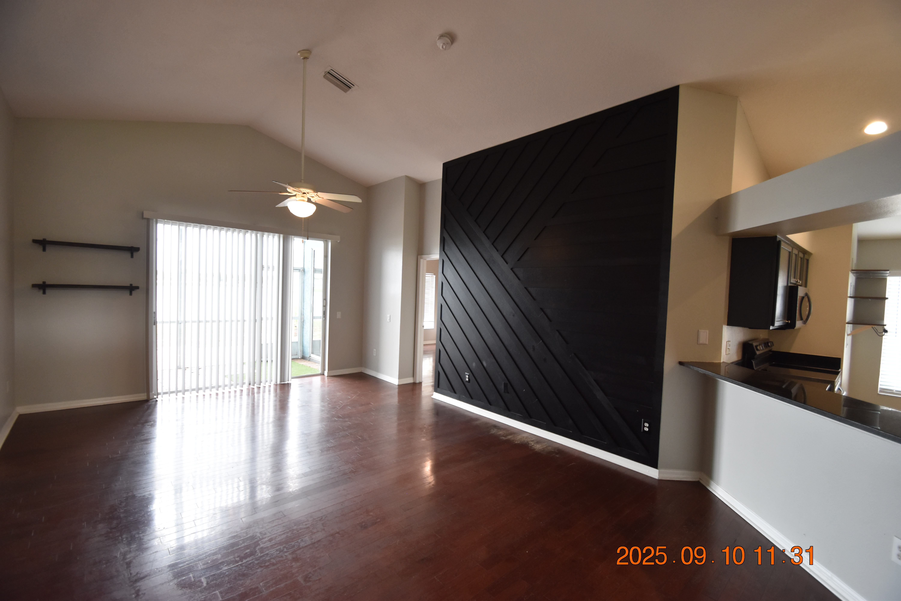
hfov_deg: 100.4
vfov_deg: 77.3
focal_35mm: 15
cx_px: 450
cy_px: 300
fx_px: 375
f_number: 3.5
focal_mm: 10
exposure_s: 1/90
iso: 800
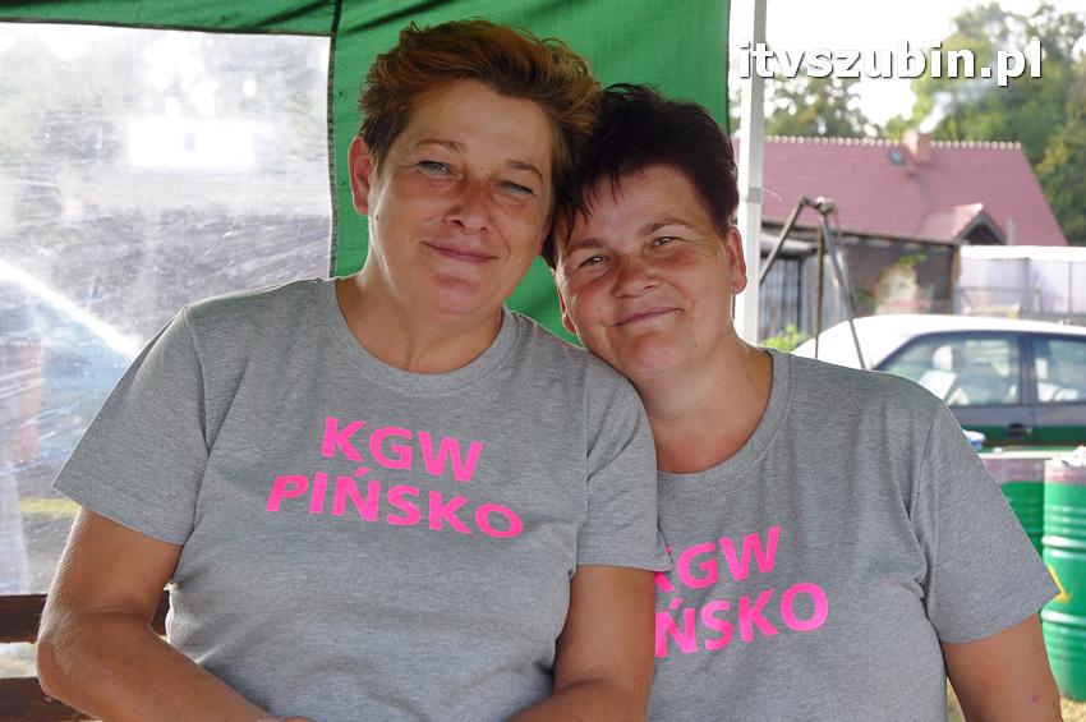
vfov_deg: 20.6
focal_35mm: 66
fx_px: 1989
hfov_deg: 30.5
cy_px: 361
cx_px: 543
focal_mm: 44
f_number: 7.1
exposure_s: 1/200
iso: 400
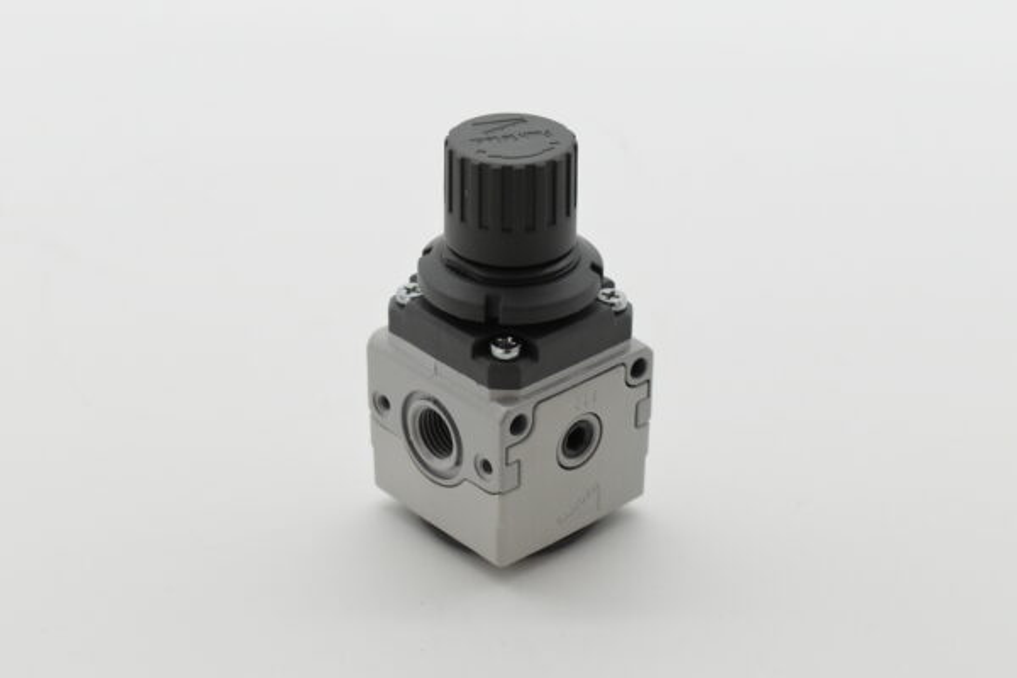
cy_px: 339
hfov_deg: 24.6
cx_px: 508
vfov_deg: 16.6
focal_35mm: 82
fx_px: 2330
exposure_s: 1/1250
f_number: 8
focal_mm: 55
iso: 1600
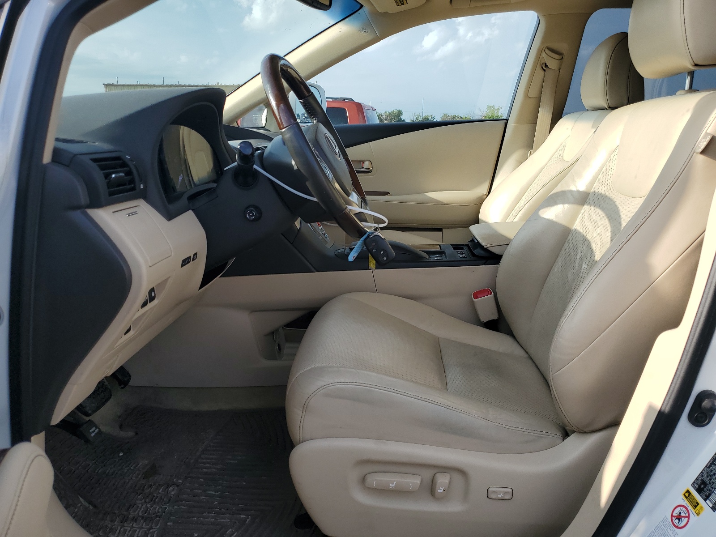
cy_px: 268
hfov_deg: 67.3
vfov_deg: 53.1
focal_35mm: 26
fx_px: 538
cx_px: 358
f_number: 1.5
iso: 50
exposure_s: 1/1250
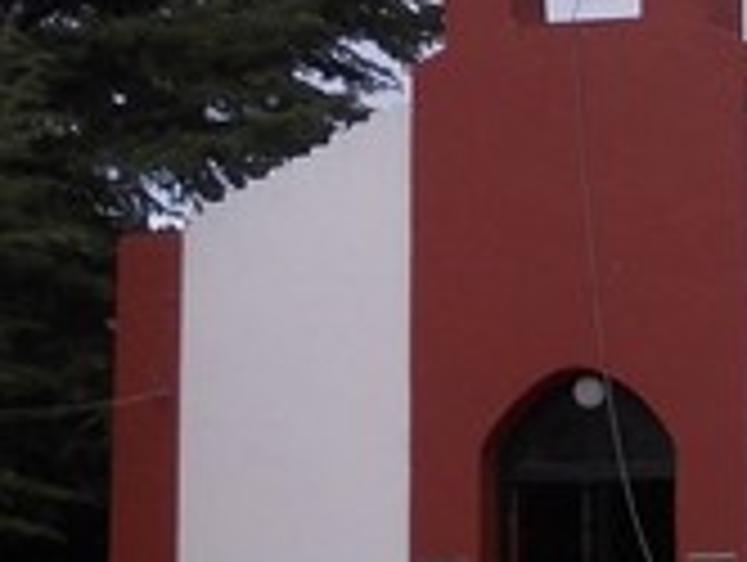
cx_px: 495
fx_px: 3782
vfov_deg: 8.5
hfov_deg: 11.3
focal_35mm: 175
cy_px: 180
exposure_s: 1/500
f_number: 3.1
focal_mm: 5.3
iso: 80
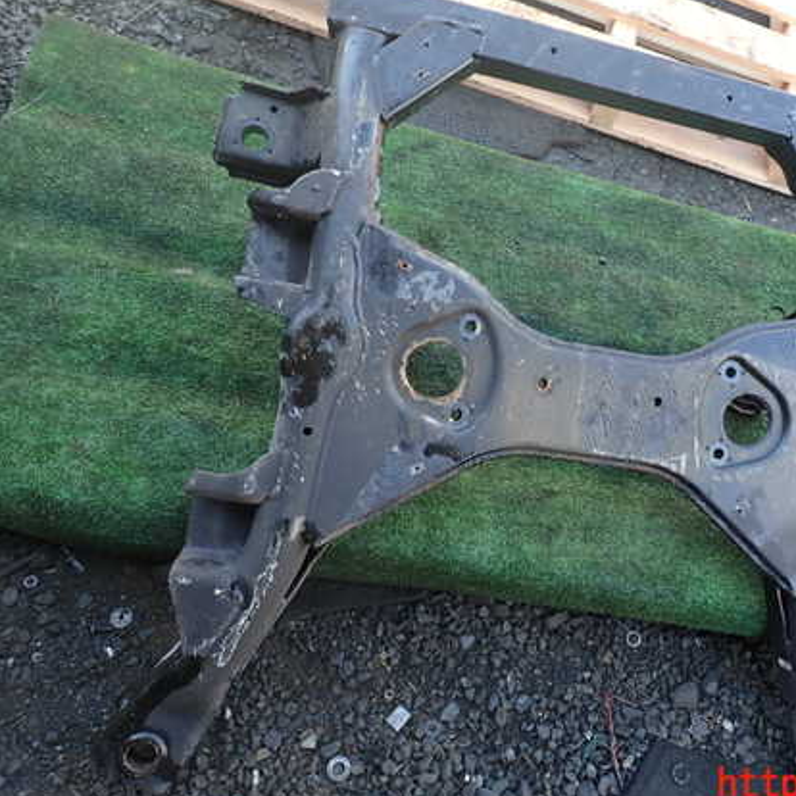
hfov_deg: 49.5
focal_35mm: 32
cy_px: 377
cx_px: 575
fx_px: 833
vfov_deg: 51.1
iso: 100
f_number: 2.8
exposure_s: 1/80
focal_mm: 4.5
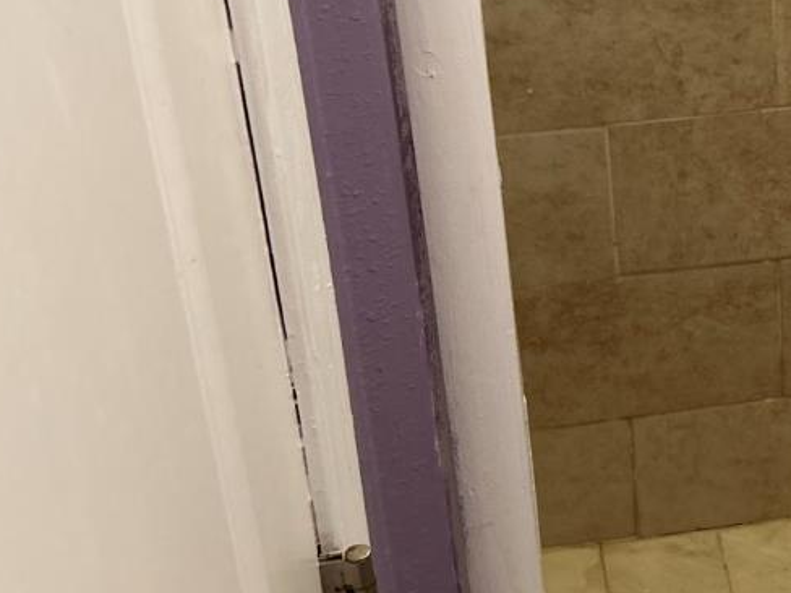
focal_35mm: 80
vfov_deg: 18.4
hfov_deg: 23.1
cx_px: 856
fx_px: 1828
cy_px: 211
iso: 320
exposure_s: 1/60
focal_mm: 5.7
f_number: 1.5
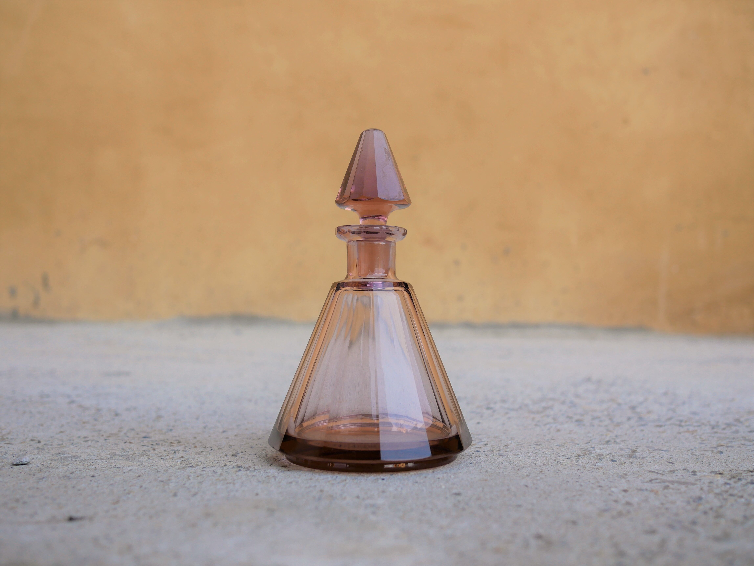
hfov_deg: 46.8
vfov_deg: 36.0
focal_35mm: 40
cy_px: 283
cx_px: 377
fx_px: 872
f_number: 2.8
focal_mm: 20
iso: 200
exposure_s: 1/320
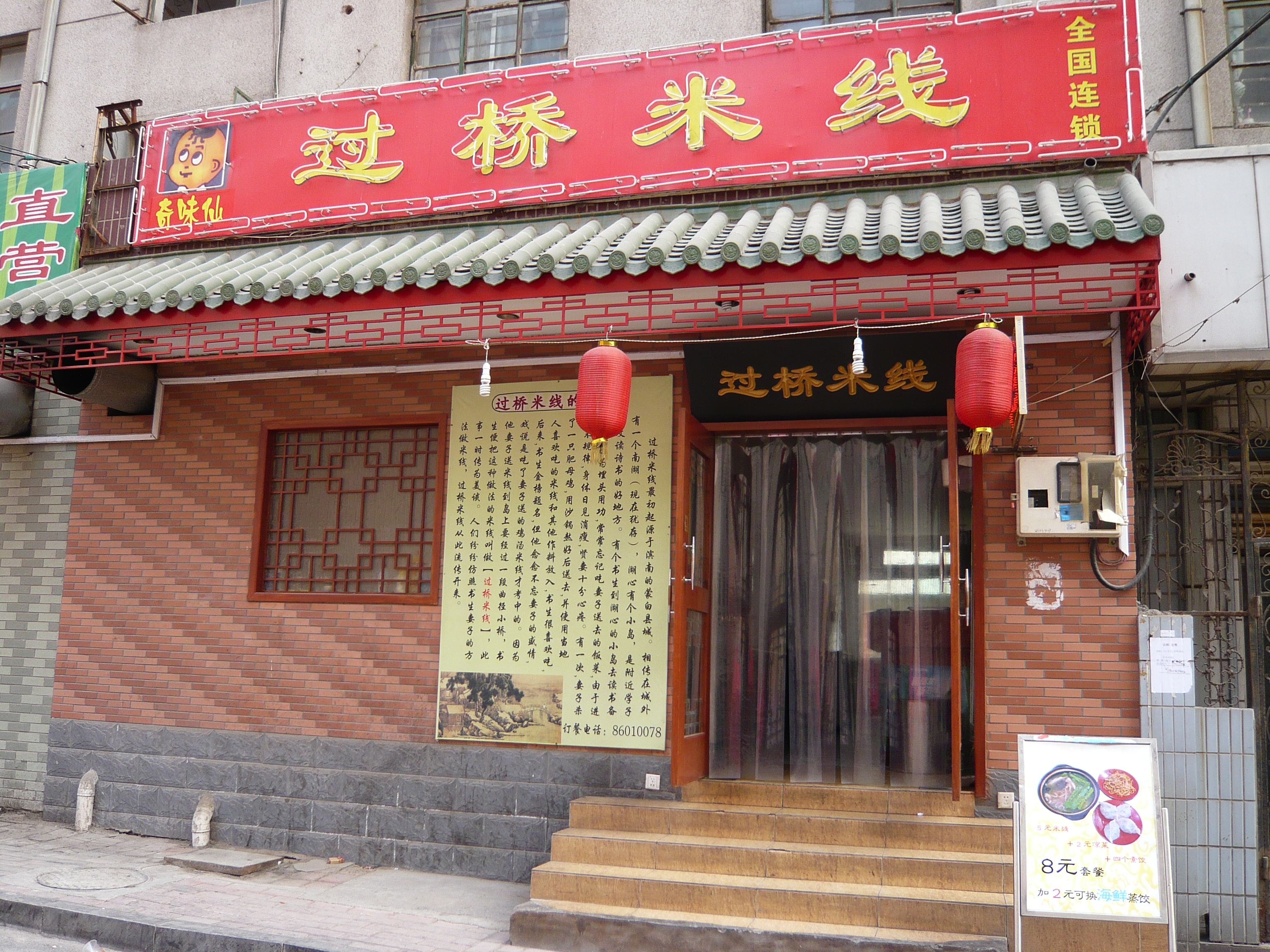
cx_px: 635
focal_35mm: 30
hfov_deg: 60.0
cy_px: 476
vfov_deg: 46.8
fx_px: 1101
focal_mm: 4.9
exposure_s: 1/80
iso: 100
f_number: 2.9
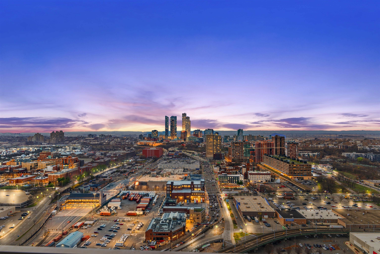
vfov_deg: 46.4
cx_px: 190
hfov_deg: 65.5
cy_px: 127
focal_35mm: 28
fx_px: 296
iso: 400
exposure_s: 1/2000
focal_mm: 28
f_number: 8
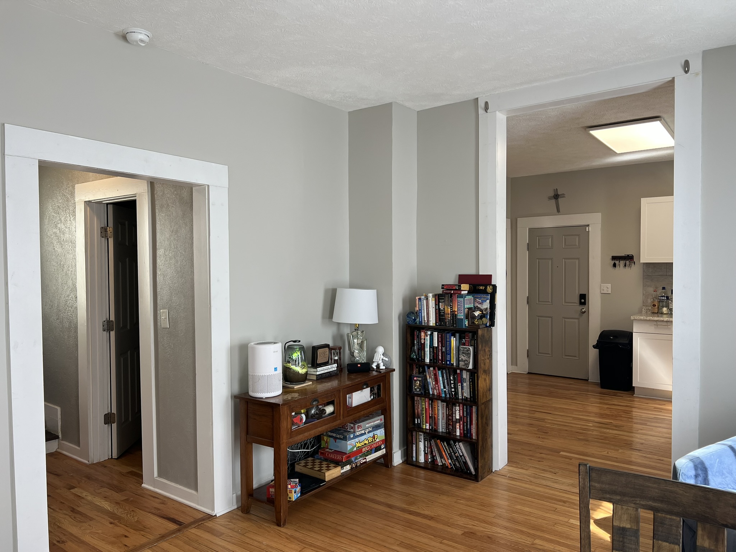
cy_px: 276
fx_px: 553
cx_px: 368
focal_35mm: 26
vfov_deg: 53.1
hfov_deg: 67.3
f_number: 1.5
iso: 80
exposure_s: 1/120
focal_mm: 5.7
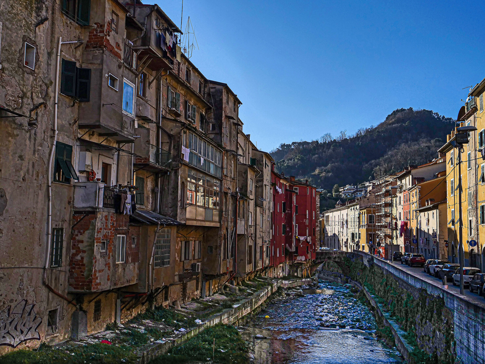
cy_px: 182
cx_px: 242
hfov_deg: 51.4
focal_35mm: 36
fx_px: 504
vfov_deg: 39.7
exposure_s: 1/800
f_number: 10
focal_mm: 18
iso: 200
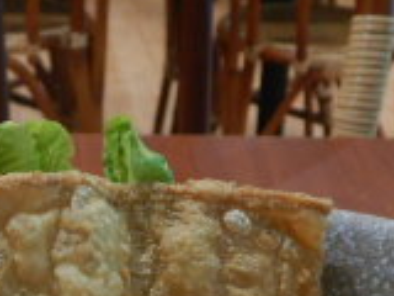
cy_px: 387
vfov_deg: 14.7
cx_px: 160
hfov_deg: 20.4
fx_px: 1093
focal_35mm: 96
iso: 220
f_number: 2.8
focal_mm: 4.3
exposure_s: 1/30
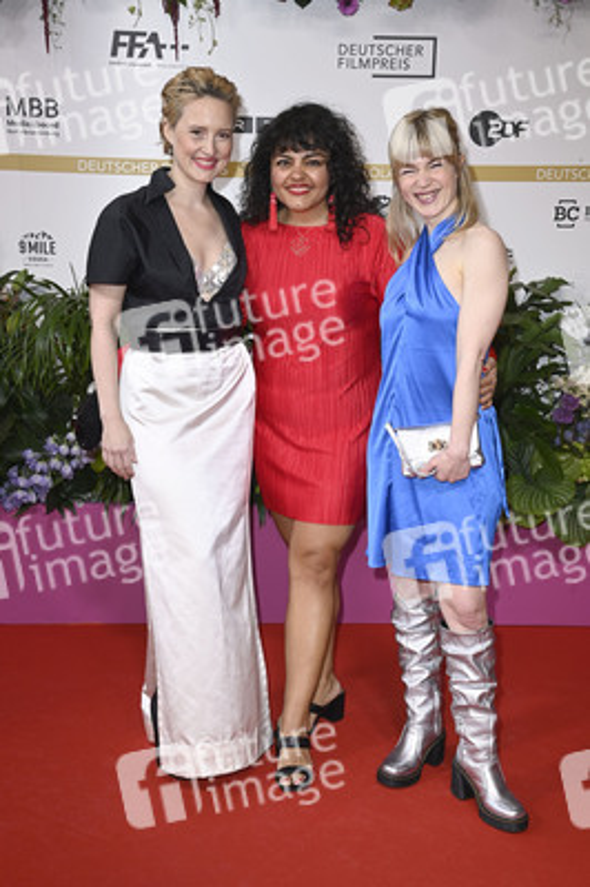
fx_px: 1280
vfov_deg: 38.2
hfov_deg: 25.9
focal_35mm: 52
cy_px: 444
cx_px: 295
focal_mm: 52
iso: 640
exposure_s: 1/250
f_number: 6.3
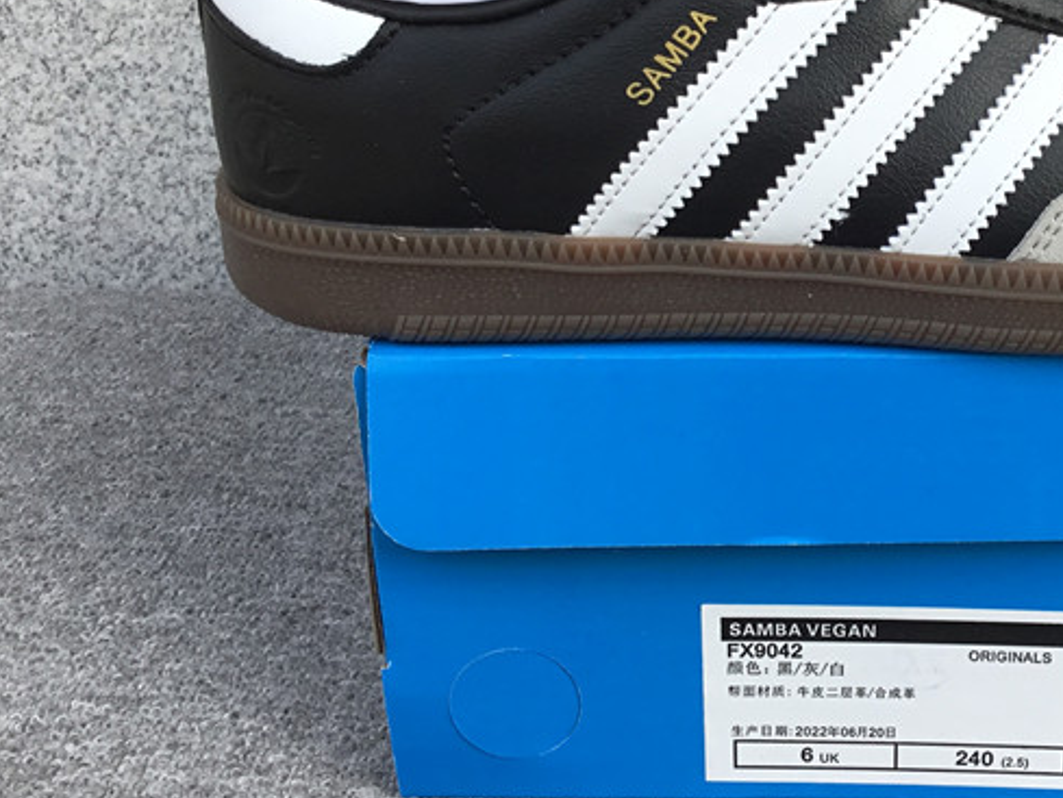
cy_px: 249
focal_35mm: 57
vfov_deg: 25.5
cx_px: 906
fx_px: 1751
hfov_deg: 32.5
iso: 25
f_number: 2.4
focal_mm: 3.3
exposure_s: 1/403
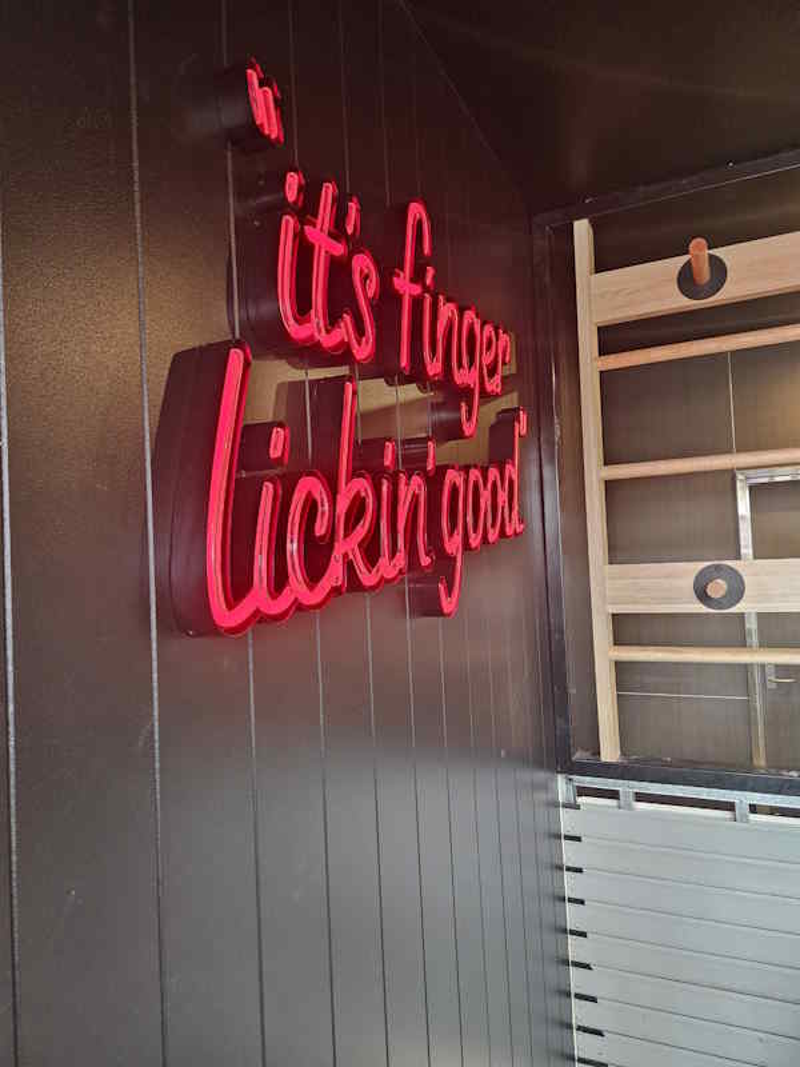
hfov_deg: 58.9
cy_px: 534
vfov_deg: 73.9
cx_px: 400
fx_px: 709
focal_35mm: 23
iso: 640
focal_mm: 5.4
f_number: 1.8
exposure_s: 1/100
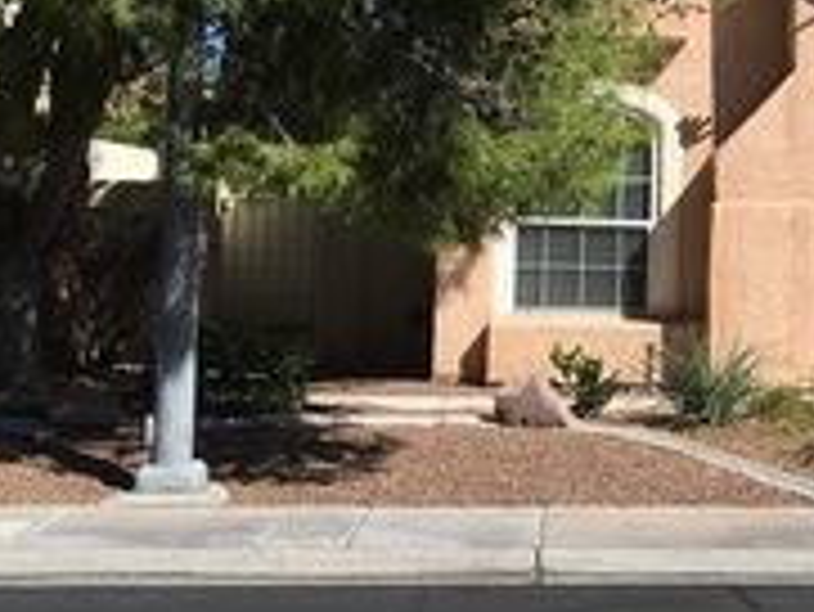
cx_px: 863
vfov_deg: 18.3
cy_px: 151
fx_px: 1882
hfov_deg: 23.1
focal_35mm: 80
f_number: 2.2
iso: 25
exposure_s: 1/2564
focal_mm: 4.15
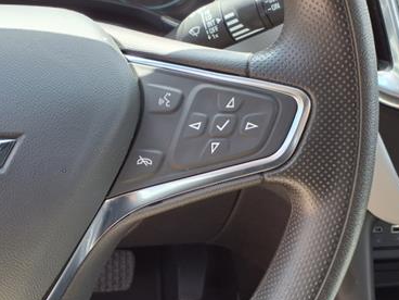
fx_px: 542
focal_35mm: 47
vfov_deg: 30.9
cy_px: 138
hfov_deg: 40.4
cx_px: 206
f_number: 1.9
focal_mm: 3.58
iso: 40
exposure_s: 1/127
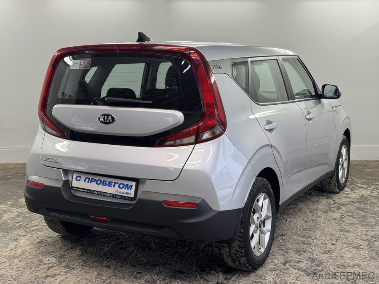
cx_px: 190
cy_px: 142
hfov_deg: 39.7
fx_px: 526
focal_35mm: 48
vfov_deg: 30.3
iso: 64
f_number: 1.78
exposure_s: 1/100
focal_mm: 6.76
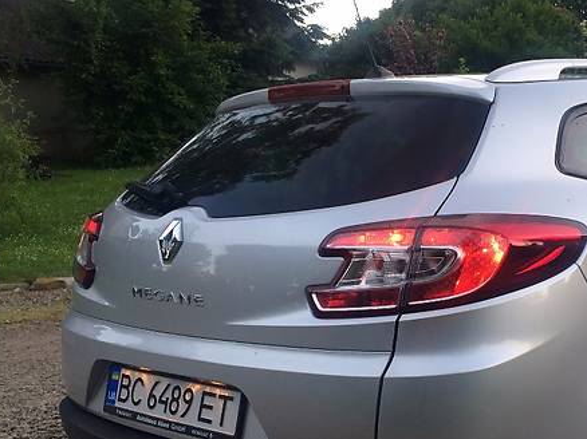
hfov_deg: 35.2
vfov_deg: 27.4
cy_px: 272
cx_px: 458
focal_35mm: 53
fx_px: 898
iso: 32
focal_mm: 4.2
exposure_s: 1/50
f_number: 2.2
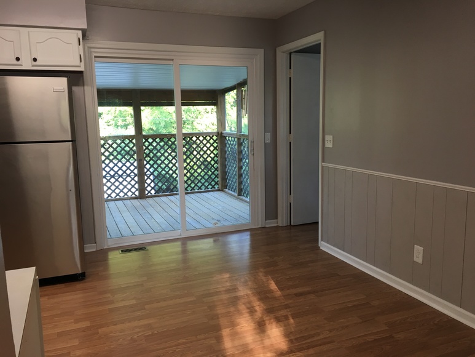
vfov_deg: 48.2
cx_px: 238
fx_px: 398
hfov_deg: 61.7
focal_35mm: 29
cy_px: 178
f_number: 2.2
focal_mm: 4.15
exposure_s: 1/30
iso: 64
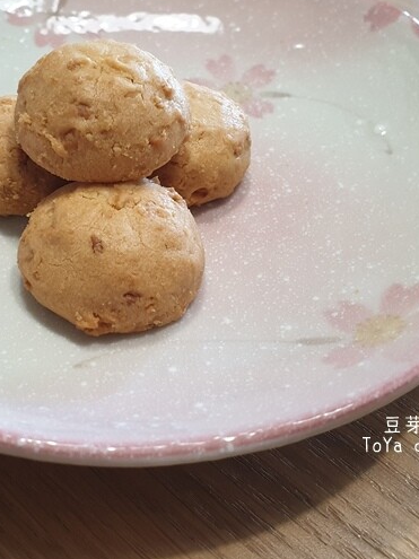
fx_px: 678
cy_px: 227
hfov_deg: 33.8
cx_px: 117
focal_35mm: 42
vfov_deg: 44.6
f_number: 2.4
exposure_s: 1/60
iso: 250
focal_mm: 4.3
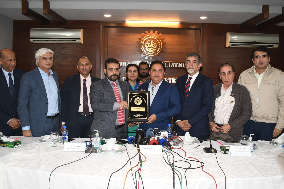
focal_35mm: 36
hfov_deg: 53.1
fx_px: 284
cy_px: 94
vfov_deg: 36.9
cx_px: 142
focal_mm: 24
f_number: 4.5
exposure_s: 1/100
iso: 1250
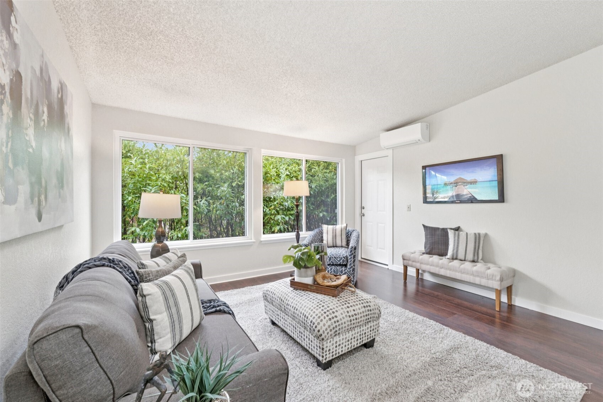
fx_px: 251
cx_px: 302
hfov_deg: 100.4
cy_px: 201
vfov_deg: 77.3
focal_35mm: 15
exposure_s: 1/3.33
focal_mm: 10
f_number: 9
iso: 250
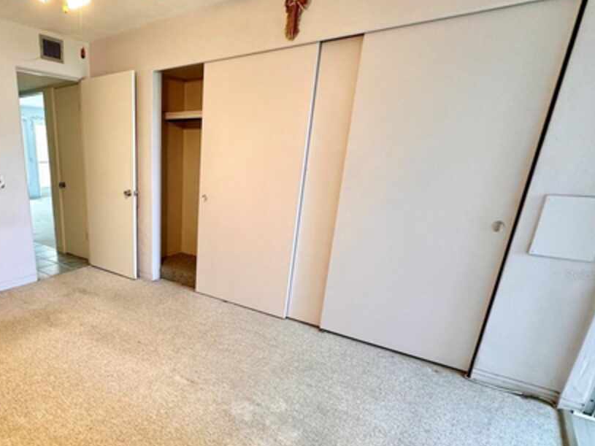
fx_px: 378
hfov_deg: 71.5
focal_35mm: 22
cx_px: 153
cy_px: 274
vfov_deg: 60.4
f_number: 2.2
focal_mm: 2.22
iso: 160
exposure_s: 1/60
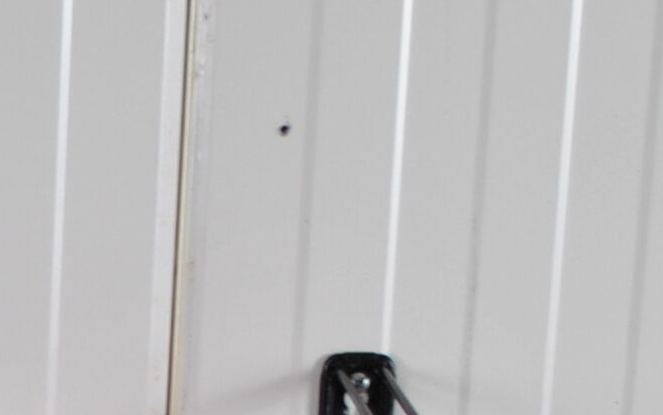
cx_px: -447
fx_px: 3560
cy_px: 1097
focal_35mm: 197
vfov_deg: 6.3
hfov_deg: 10.2
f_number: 4.5
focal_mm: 22
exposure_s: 1/25
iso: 200
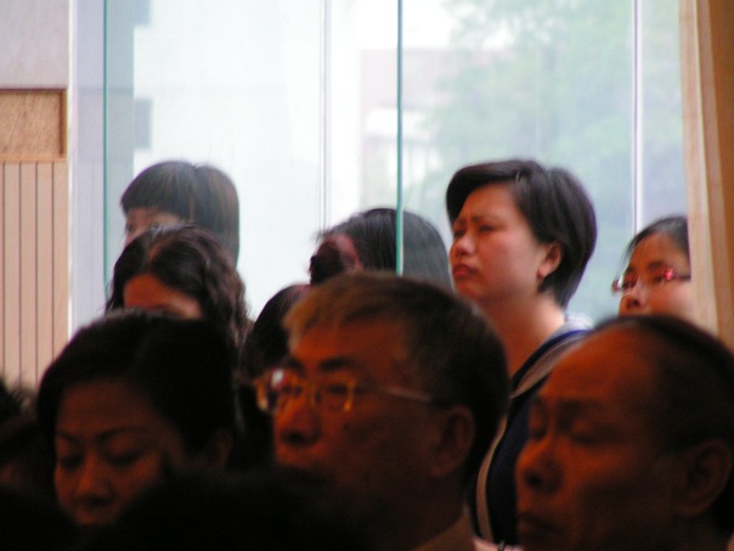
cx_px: 368
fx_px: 8270
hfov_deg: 5.1
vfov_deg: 3.8
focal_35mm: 390
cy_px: 279
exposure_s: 1/25
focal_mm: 56.3
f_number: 3.5
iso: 200
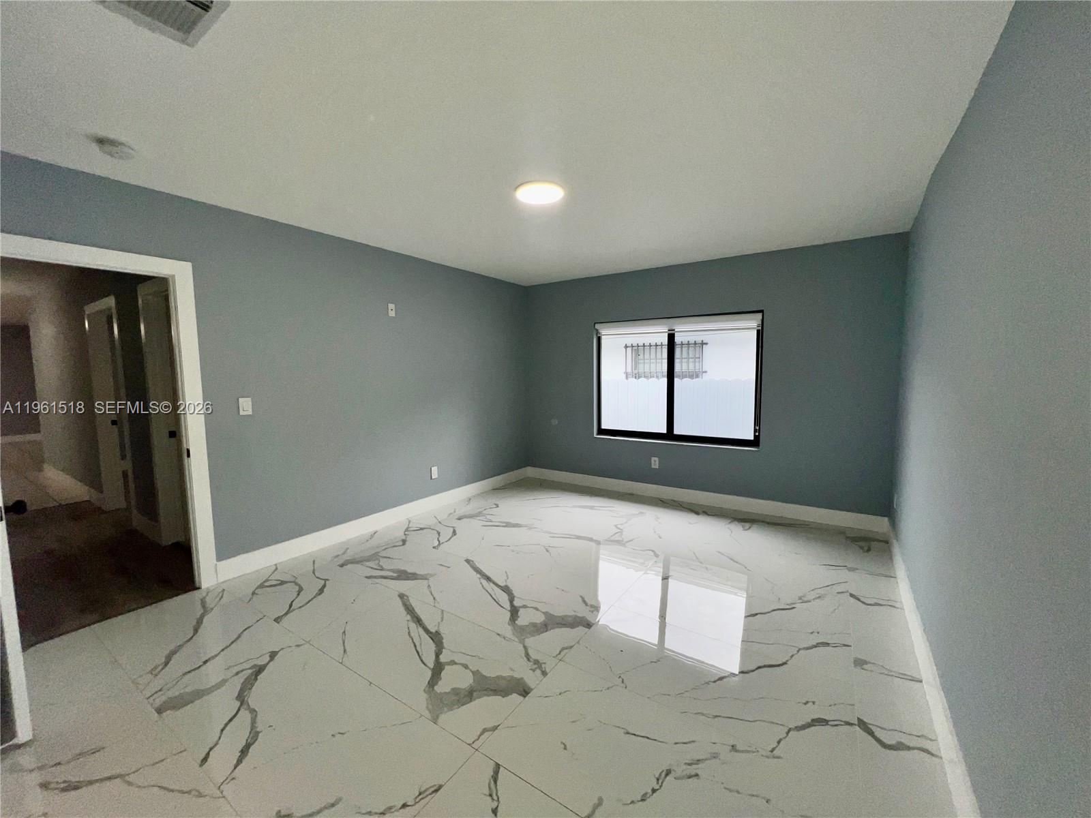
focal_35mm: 13
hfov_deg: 106.2
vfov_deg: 89.9
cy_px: 409
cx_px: 546
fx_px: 410
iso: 25
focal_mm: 1.57
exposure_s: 1/186
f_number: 1.8
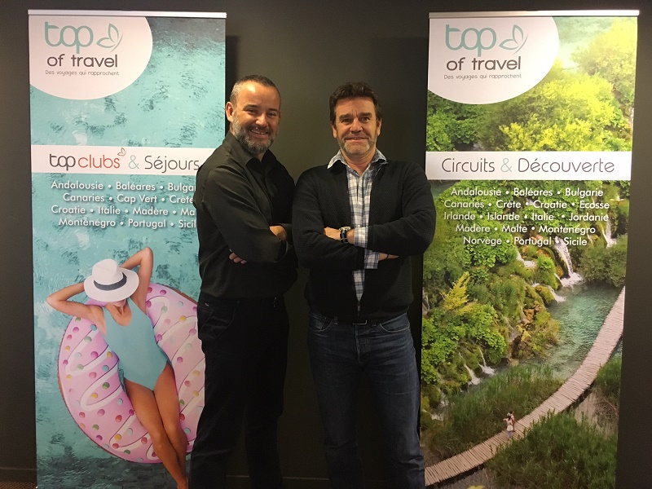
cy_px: 244
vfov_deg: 48.2
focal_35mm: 29
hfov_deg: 61.7
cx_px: 326
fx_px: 546
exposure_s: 1/25
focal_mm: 4.15
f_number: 2.2
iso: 200
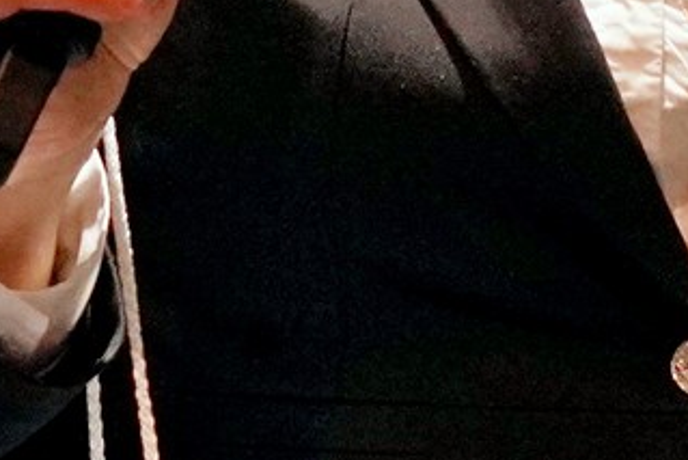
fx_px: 14683
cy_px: 43
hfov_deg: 2.7
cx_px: 675
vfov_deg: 1.8
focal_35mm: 768
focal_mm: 102
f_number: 4.5
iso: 4000
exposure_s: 1/160
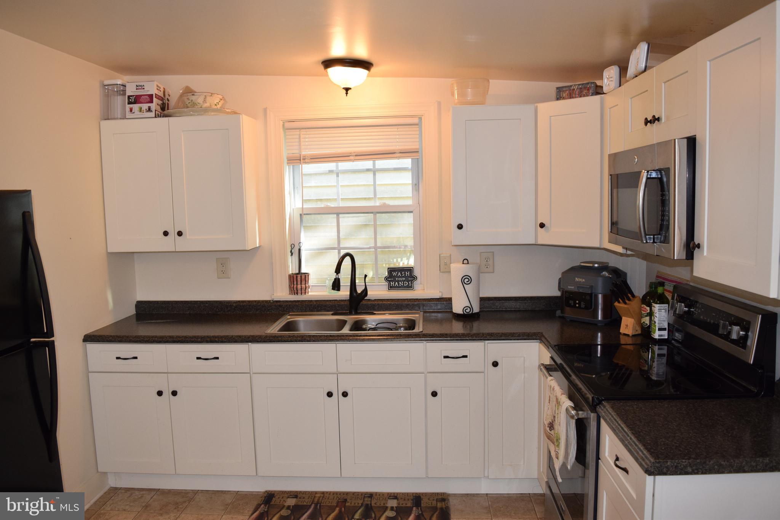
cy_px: 260
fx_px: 585
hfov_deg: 67.4
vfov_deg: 47.9
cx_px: 390
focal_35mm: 27
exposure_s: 1/100
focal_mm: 18
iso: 800
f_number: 5
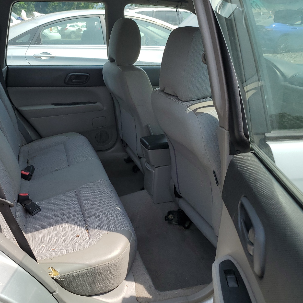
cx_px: 103
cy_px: 152
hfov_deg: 51.6
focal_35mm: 31
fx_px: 307
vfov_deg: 52.5
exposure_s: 1/1429
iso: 50
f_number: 1.5
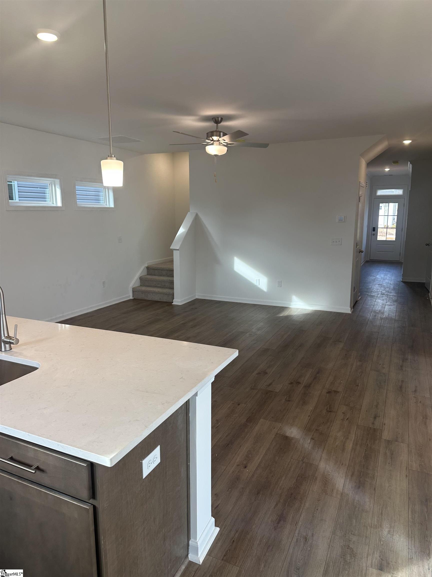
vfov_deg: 71.6
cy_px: 288
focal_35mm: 24
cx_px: 216
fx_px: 399
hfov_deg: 56.8
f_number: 1.78
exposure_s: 1/120
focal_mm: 6.86
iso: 64
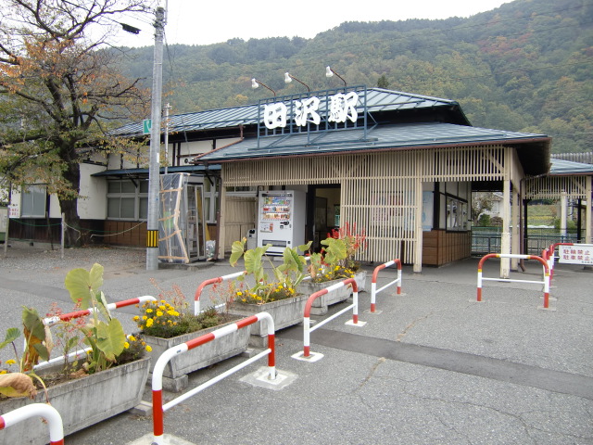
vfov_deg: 49.7
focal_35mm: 28
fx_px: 480
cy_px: 222
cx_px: 296
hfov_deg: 63.4
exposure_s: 1/200
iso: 64
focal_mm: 4.9
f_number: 2.6
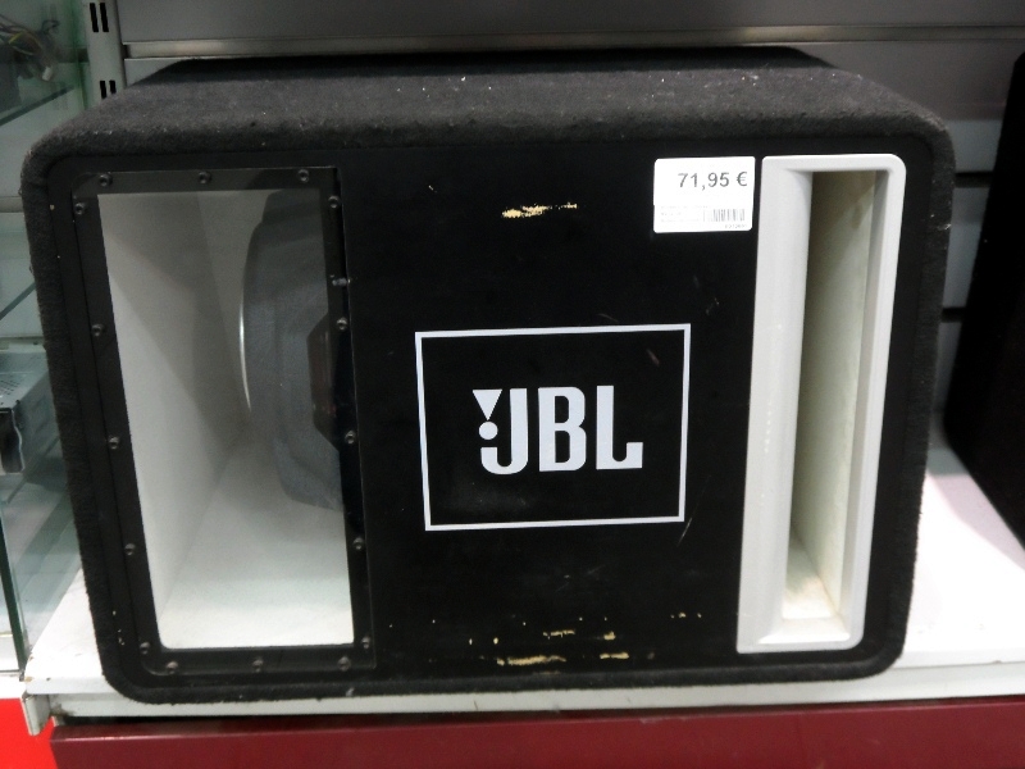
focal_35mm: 44
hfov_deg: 42.9
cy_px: 384
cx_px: 512
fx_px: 1303
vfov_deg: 32.9
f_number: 3.9
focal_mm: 8
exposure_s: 1/8
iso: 400
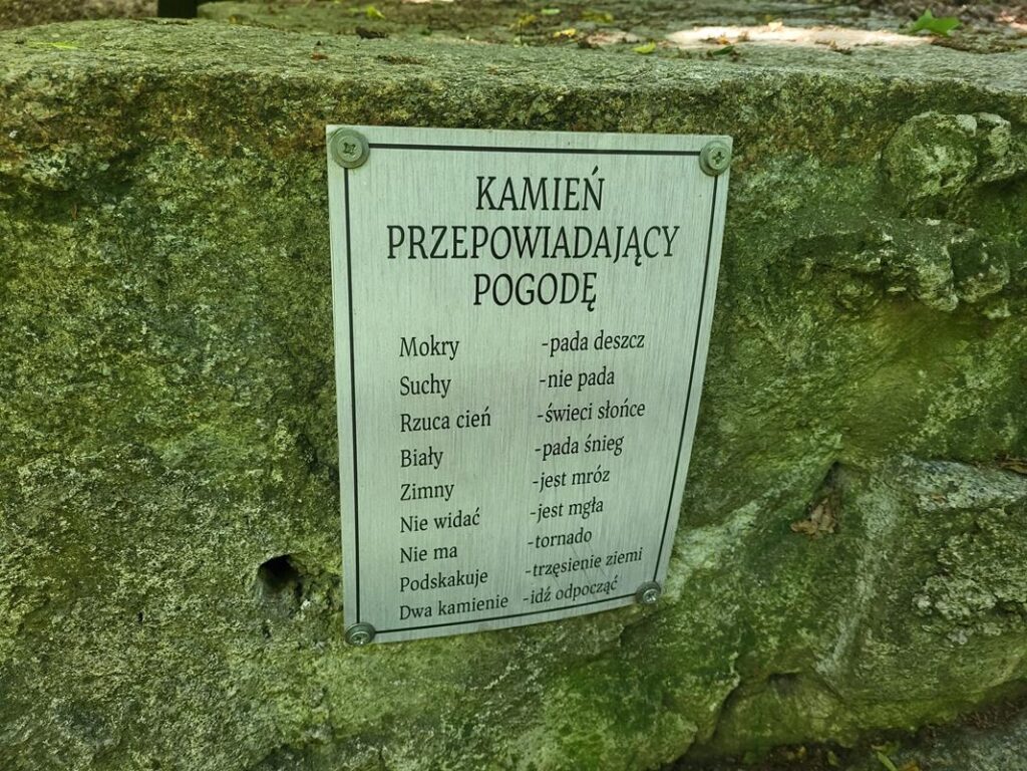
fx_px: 771
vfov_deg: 53.1
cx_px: 514
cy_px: 386
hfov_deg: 67.3
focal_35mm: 26
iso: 250
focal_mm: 5.4
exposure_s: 1/100
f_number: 1.8
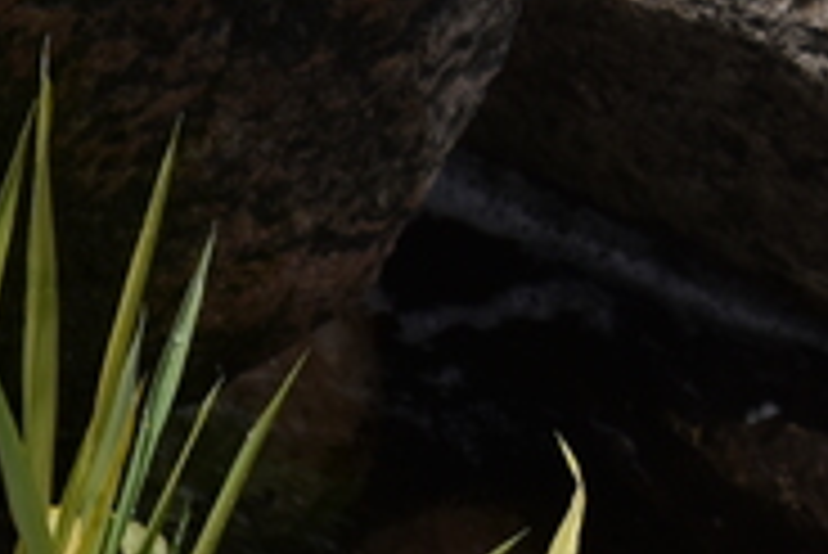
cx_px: -1476
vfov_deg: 2.9
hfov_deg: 4.2
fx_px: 10910
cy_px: 1401
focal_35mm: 474
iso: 100
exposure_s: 1/400
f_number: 10
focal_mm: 68
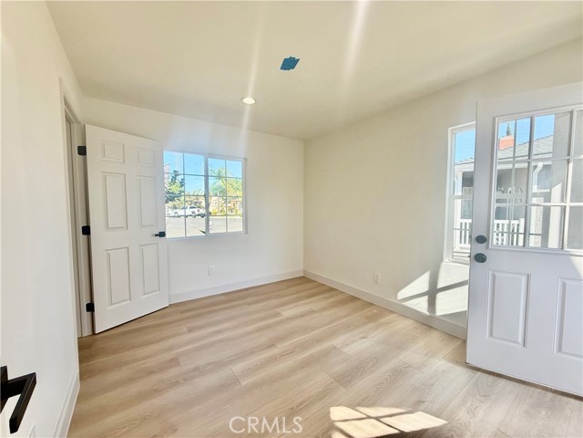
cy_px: 219
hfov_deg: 102.1
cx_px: 292
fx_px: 236
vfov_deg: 85.7
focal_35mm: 14
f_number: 2.2
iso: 64
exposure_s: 1/344
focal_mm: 2.22
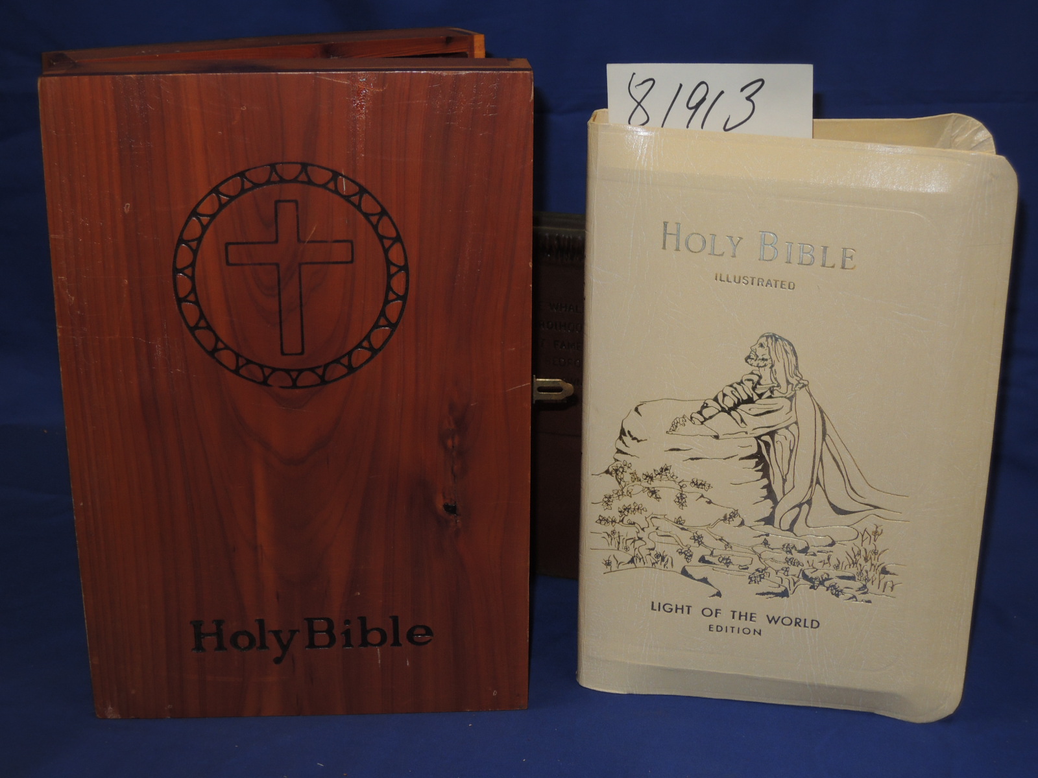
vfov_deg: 26.6
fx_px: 1649
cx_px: 519
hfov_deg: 34.9
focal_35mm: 55
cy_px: 389
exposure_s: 1/50
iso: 200
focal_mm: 9.9
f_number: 4
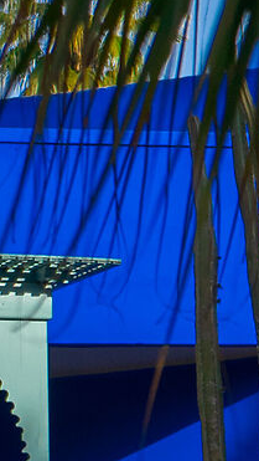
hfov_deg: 3.6
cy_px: 502
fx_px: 4049
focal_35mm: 332
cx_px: -388
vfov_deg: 6.5
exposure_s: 1/2500
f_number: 4.5
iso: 500
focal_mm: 49
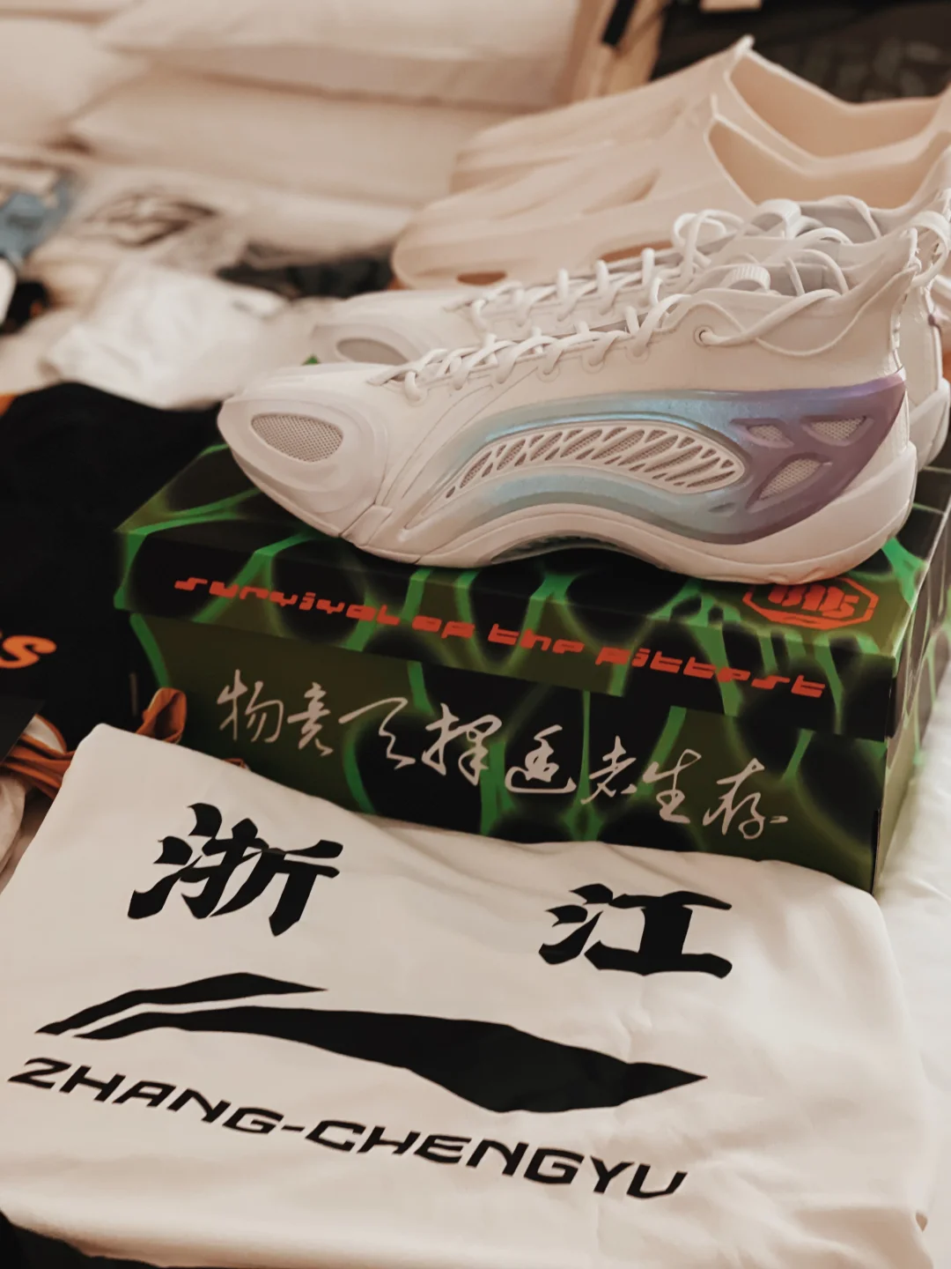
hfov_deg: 22.9
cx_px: 476
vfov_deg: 30.3
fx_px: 2344
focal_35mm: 64
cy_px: 634
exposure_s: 1/17
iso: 400
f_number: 2.2
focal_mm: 7.5
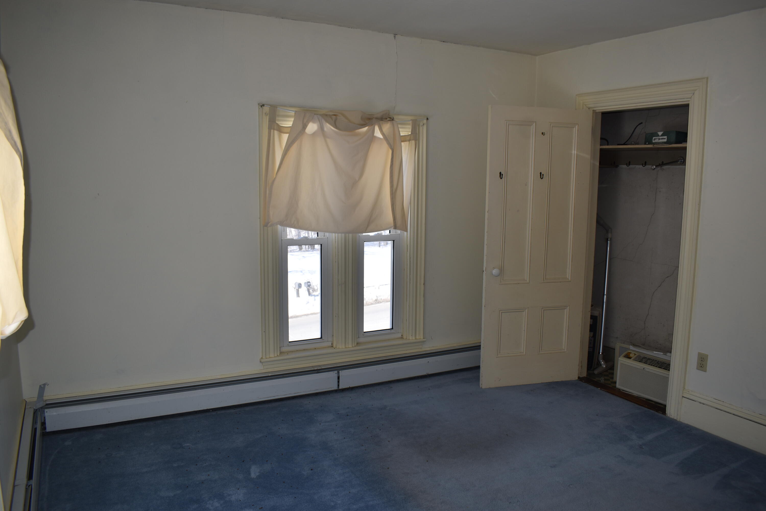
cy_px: 256
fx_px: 574
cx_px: 383
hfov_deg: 67.4
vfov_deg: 47.9
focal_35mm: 27
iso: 100
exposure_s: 1/200
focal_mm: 18
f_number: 5
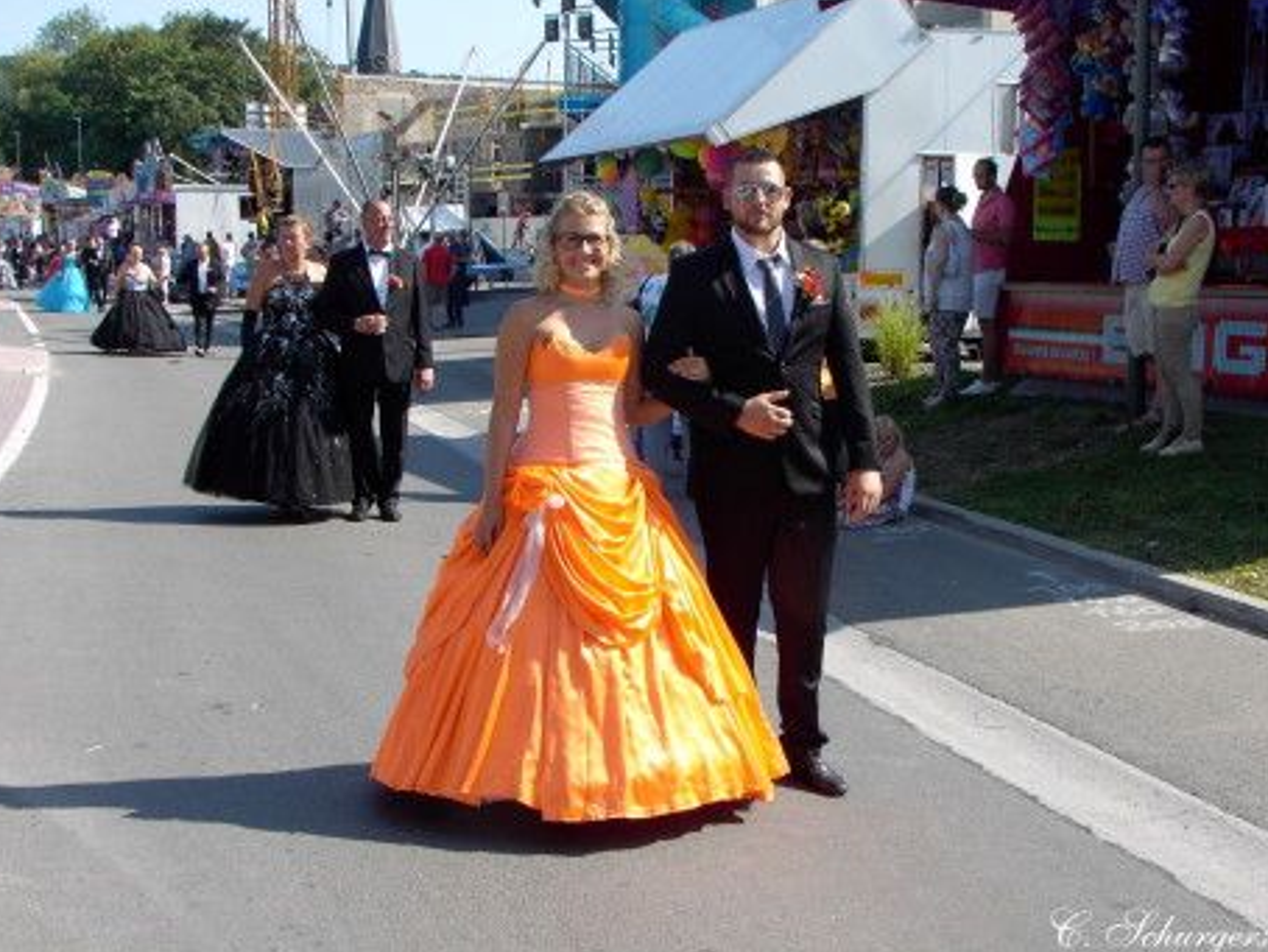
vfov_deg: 26.1
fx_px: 2052
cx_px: 626
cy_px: 480
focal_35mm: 56
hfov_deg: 34.3
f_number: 5
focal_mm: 8.2
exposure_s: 1/200
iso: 70
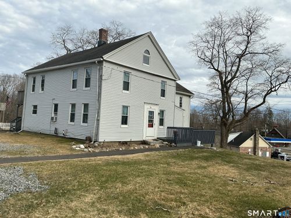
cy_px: 109
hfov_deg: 61.7
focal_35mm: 29
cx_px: 146
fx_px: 244
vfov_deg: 48.2
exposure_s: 1/1451
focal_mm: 3
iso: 25
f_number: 1.8
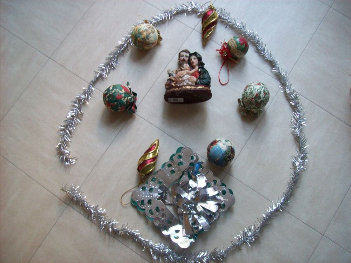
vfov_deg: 39.7
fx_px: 365
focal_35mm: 36
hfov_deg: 51.4
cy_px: 132
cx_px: 176
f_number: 2.7
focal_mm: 6
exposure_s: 1/16.3
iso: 160
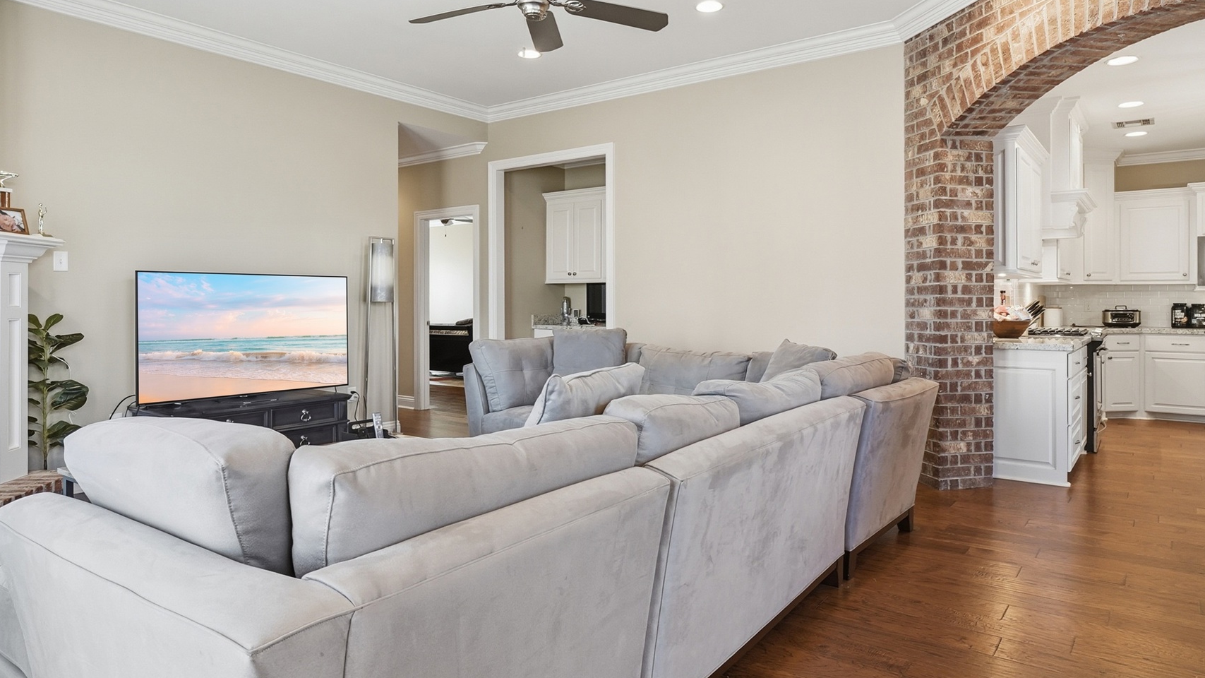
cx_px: 606
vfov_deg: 49.4
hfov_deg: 78.7
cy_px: 296
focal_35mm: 23
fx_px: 735
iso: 800
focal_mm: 15
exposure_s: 1/60
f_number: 9
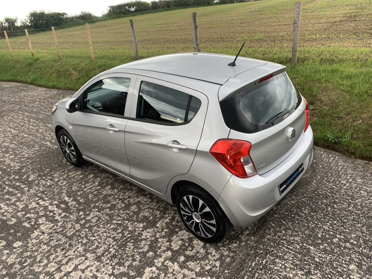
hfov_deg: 67.3
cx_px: 186
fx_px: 279
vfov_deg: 53.1
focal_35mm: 26
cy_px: 140
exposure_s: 1/122
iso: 32
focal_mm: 4.25
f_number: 1.8
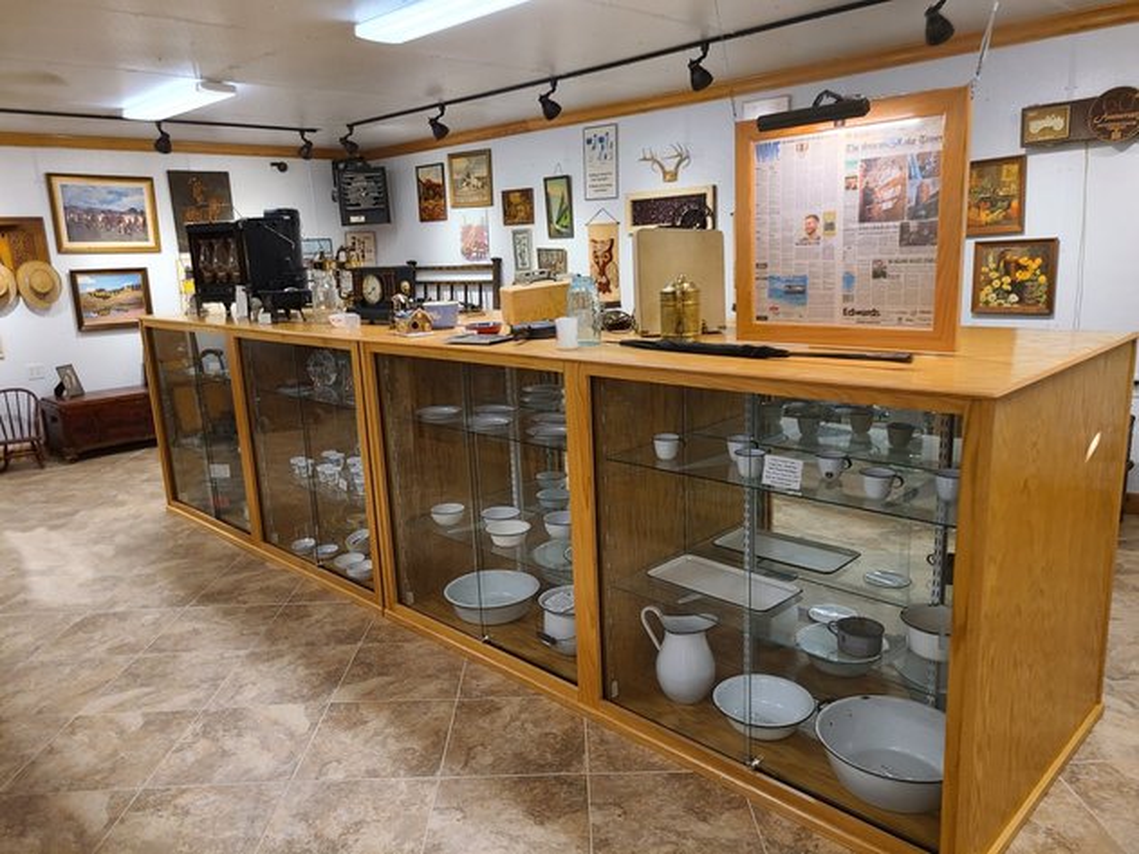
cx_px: 570
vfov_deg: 53.0
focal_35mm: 26
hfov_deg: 67.3
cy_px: 427
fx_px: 855
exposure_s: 1/59
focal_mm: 5.4
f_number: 1.8
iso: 100
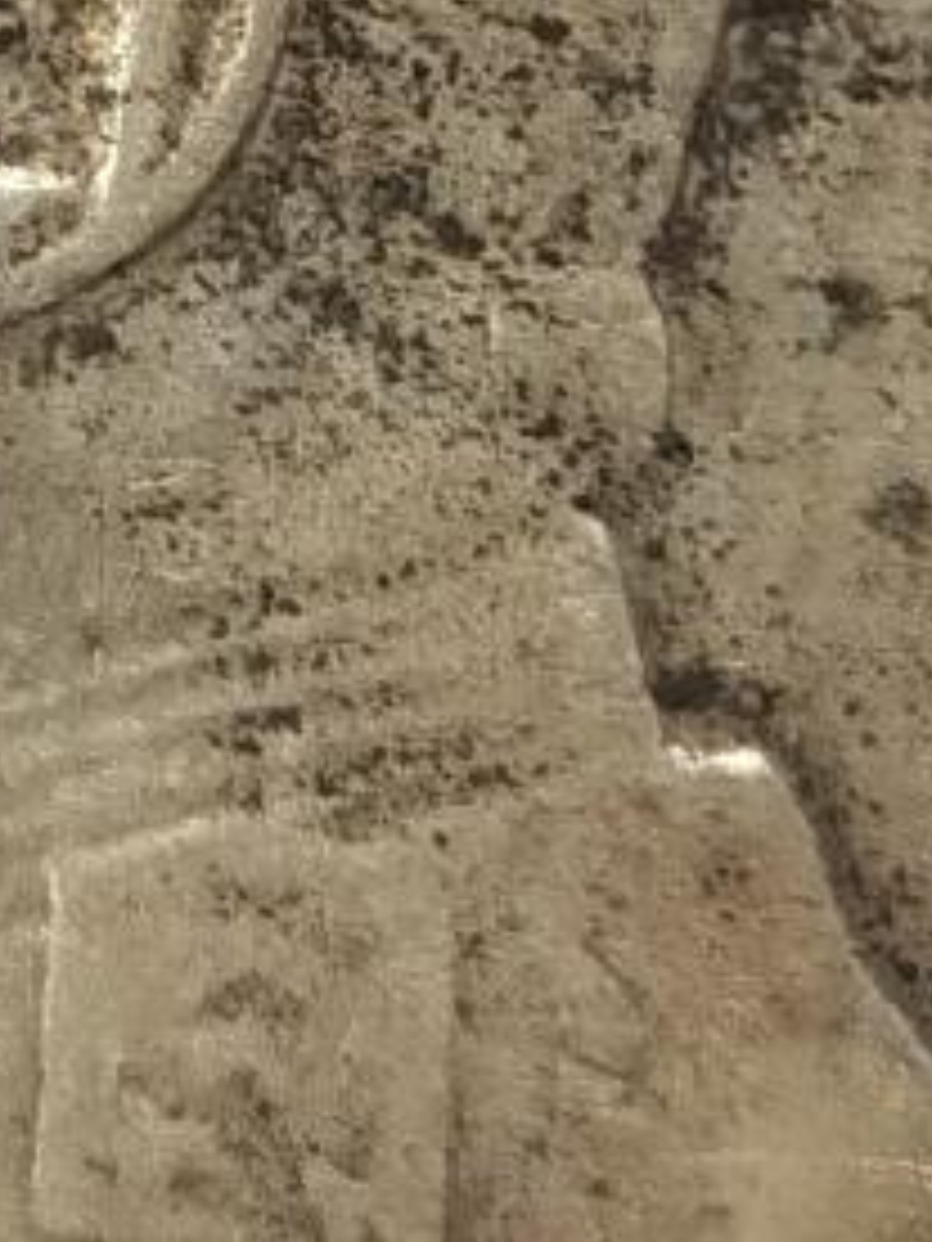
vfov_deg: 5.6
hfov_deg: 4.2
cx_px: -194
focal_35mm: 352
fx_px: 12636
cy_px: -886
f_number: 16
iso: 160
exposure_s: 1/100
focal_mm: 5.56
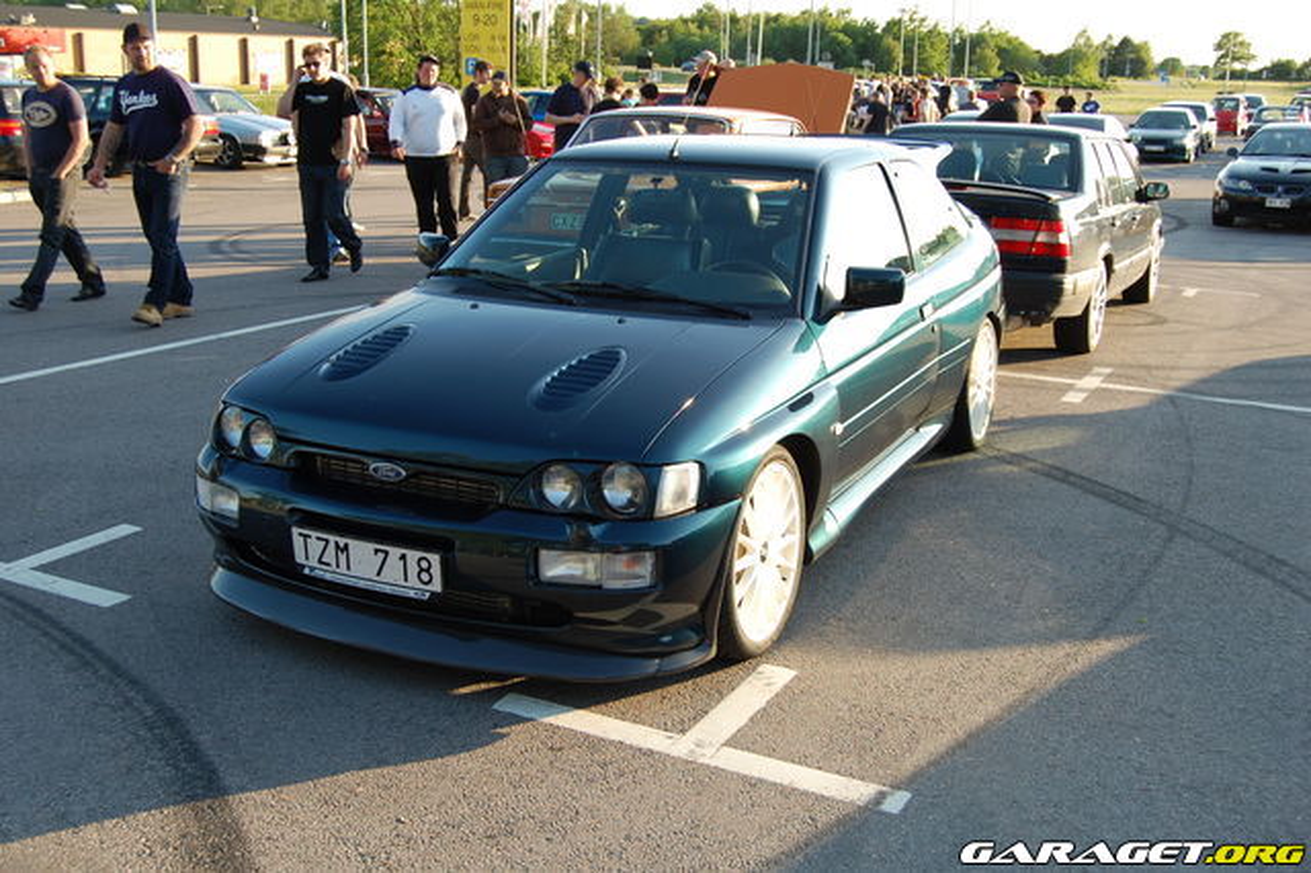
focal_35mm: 36
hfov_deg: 53.2
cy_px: 436
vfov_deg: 36.8
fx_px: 1310
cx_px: 656
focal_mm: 24
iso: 200
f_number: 6.3
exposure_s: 1/160
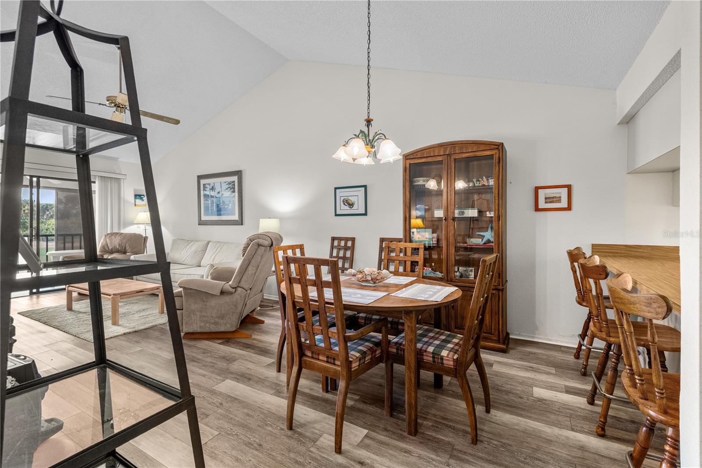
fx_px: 292
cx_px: 351
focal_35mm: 15
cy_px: 234
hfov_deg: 100.4
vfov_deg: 77.3
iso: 640
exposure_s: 1/1.67
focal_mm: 10
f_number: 7.1
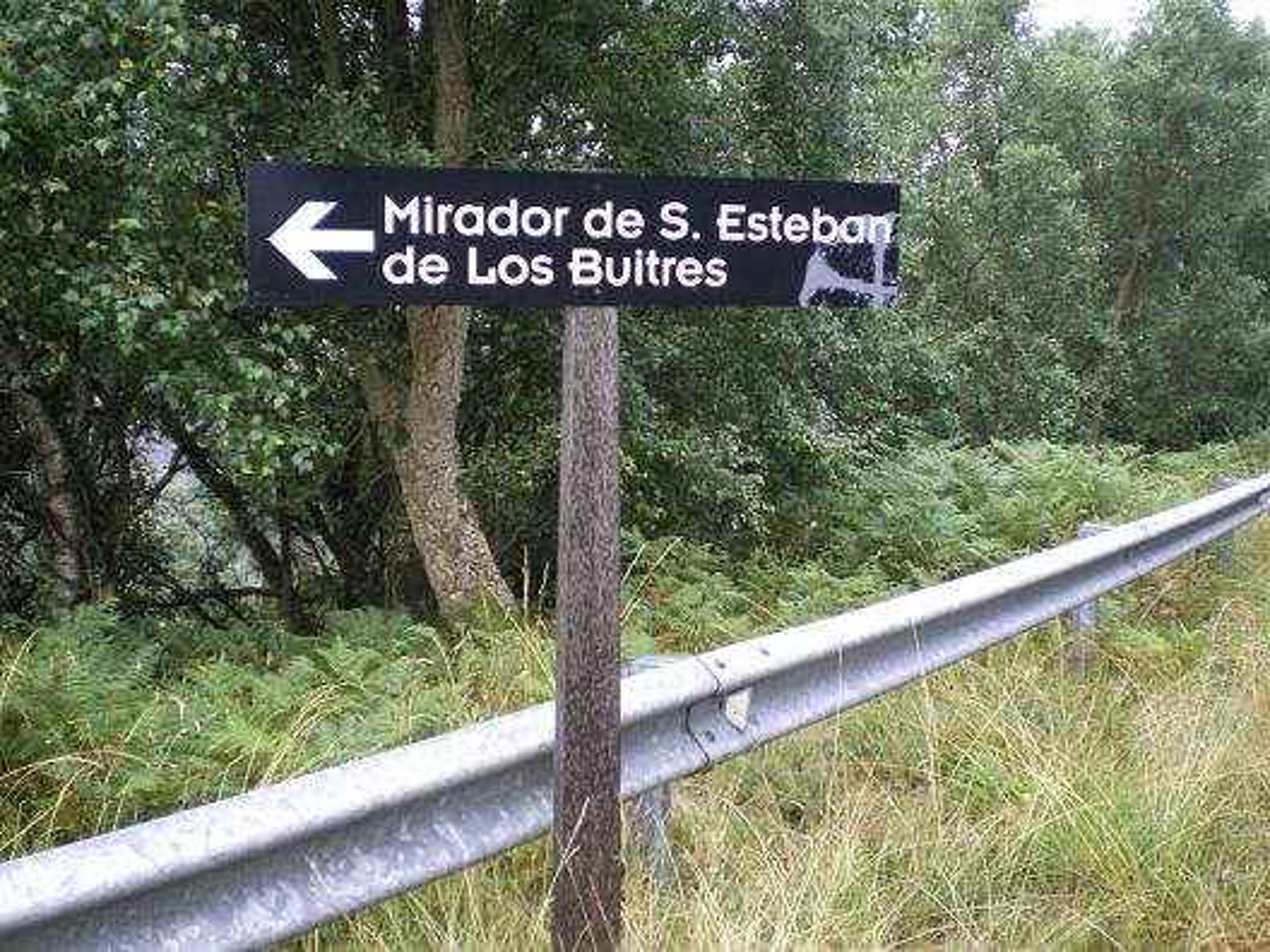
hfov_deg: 49.0
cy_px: 476
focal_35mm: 38
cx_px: 635
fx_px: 1394
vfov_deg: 37.7
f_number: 3.1
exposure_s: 1/50
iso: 400
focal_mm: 6.3
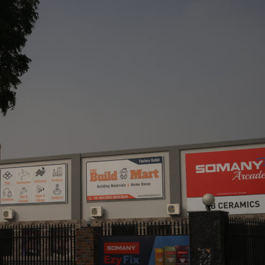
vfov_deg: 24.6
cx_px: 72
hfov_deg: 24.4
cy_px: 152
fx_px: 606
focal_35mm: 70
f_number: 11
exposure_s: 1/500
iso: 100
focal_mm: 44
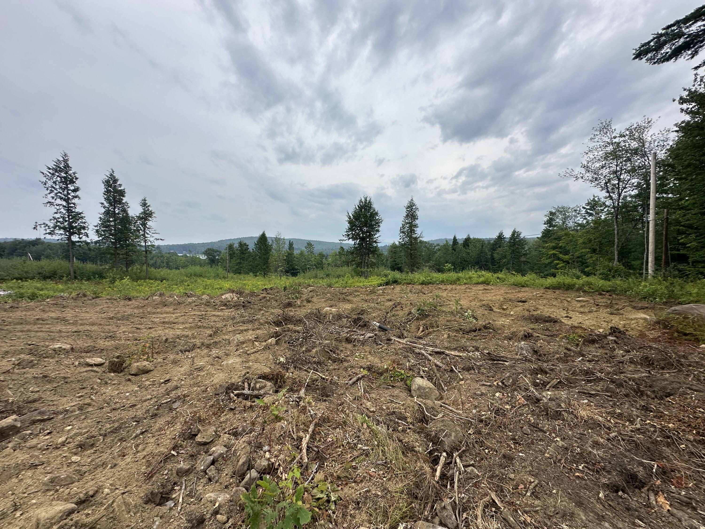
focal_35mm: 14
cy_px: 264
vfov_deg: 85.7
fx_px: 285
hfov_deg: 102.1
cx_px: 352
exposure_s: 1/540
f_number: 2.2
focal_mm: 2.22
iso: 40
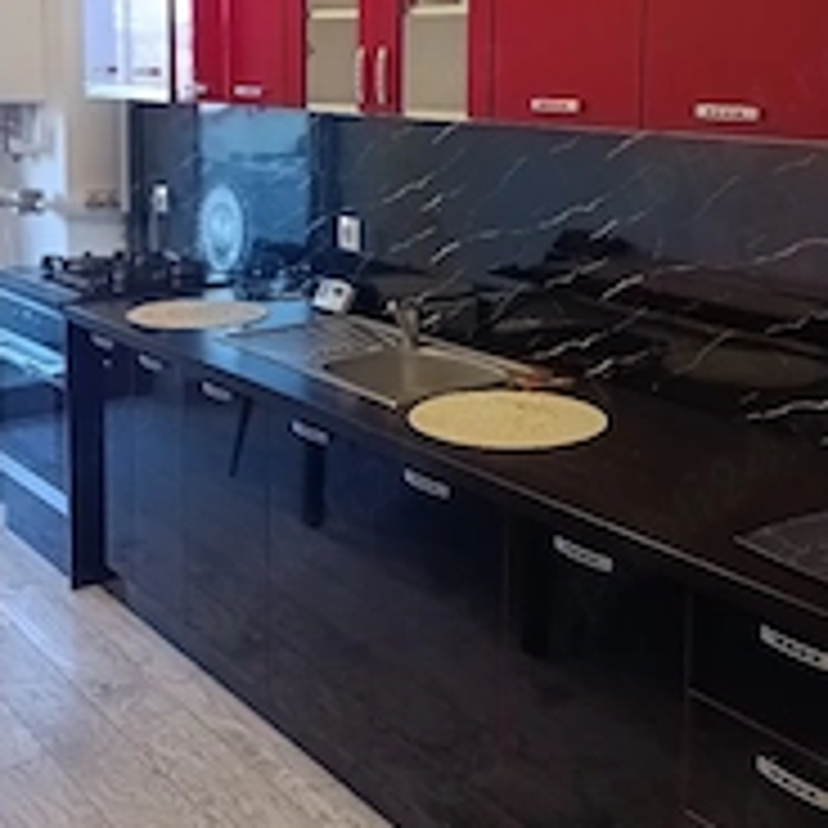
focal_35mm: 44
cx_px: 450
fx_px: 1191
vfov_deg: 37.3
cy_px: 198
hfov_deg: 38.3
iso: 1000
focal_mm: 6.14
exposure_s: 1/101
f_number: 1.6
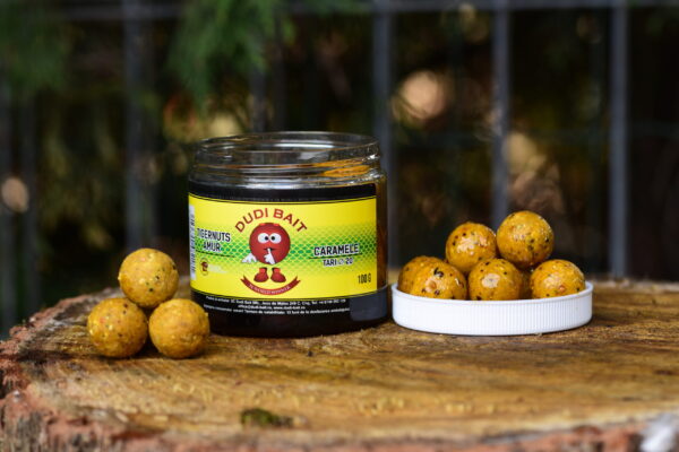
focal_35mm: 158
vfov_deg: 8.7
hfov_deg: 13.0
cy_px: 226
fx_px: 2970
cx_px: 340
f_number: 6.3
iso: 100
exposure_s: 1/50
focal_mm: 105
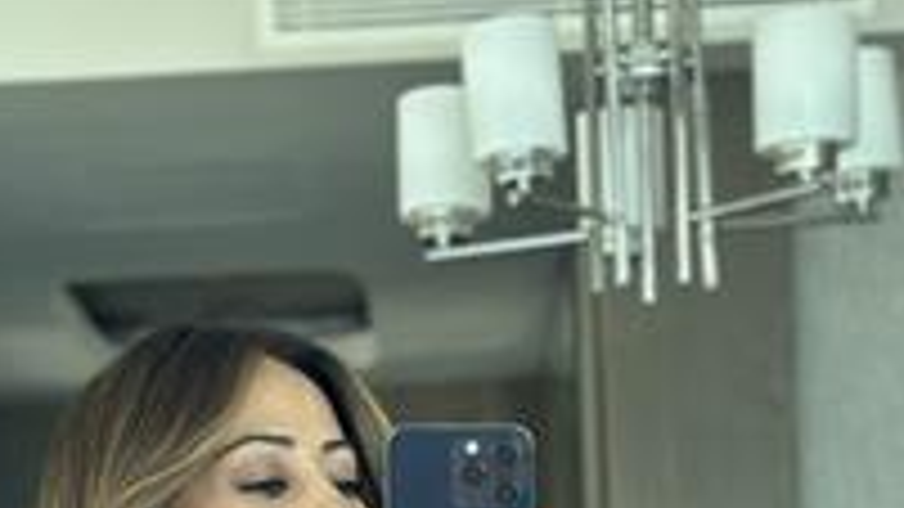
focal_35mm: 132
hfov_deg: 16.3
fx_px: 3164
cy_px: 1110
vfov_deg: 8.6
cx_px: 400
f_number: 1.78
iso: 125
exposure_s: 1/134
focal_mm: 6.86
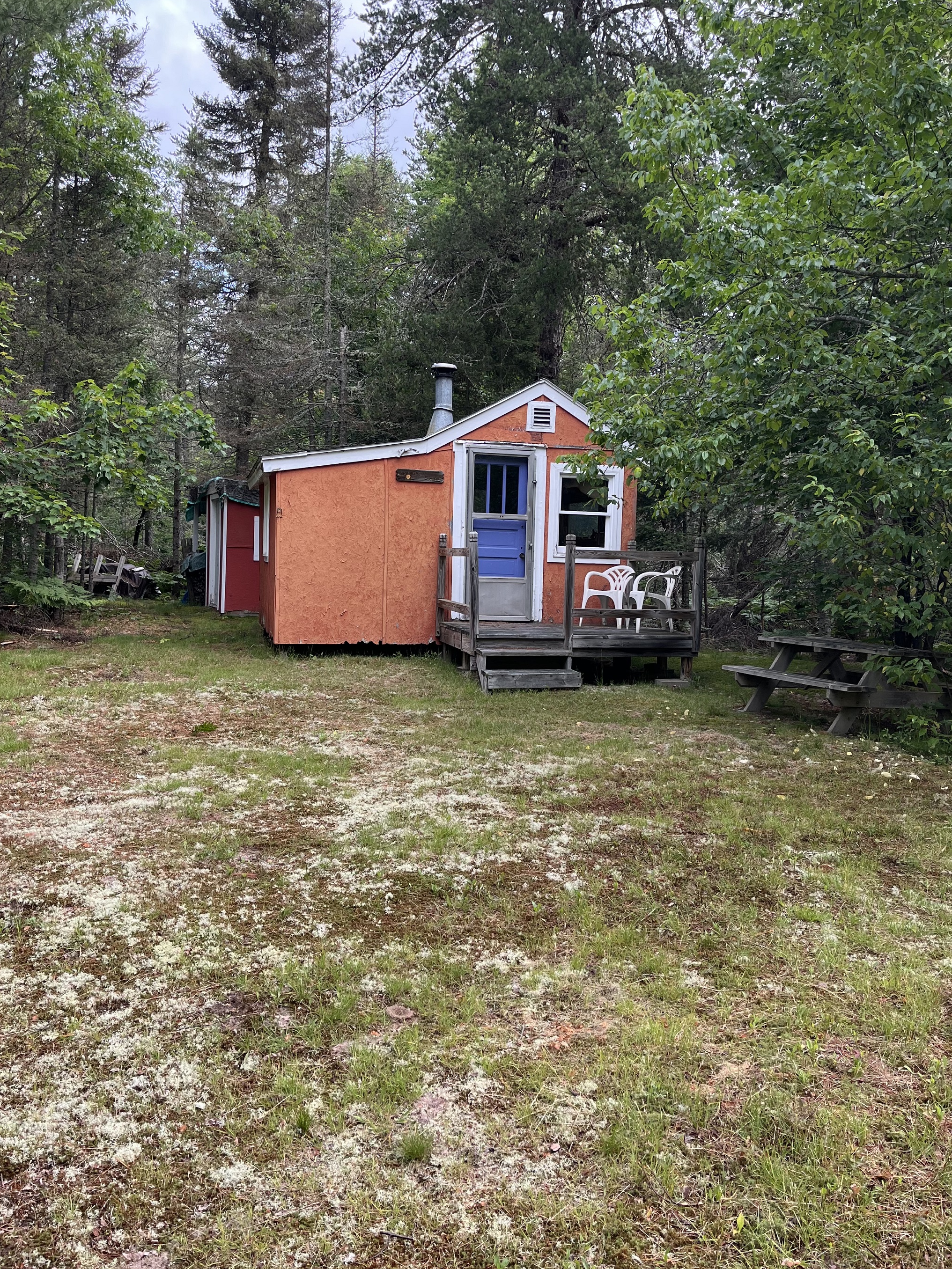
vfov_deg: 61.6
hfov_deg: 48.2
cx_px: 483
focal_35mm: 29
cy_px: 596
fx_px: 1063
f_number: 1.6
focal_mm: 5.1
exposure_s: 1/454
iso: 50
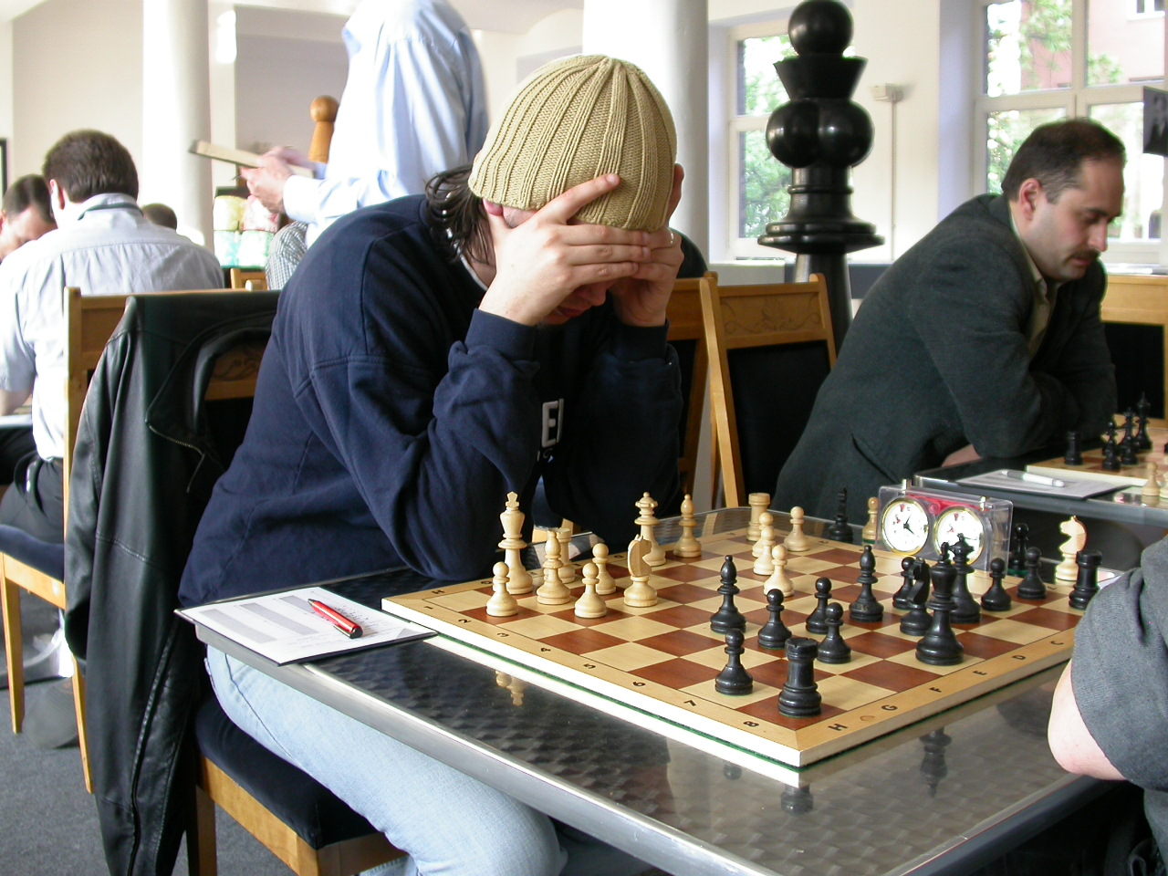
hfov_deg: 49.0
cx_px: 584
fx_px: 1282
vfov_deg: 37.7
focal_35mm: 38
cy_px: 438
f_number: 2.6
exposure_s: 1/17.5
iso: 100
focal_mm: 7.85
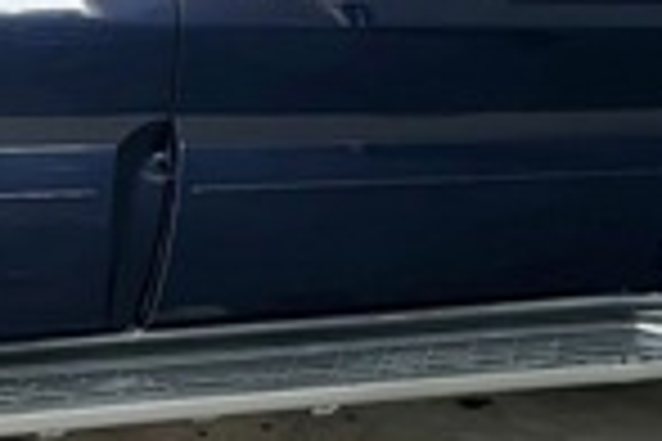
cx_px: -117
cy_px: -126
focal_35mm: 110
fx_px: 2023
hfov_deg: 17.8
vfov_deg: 12.1
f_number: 1.5
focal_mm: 5.7
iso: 125
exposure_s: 1/69
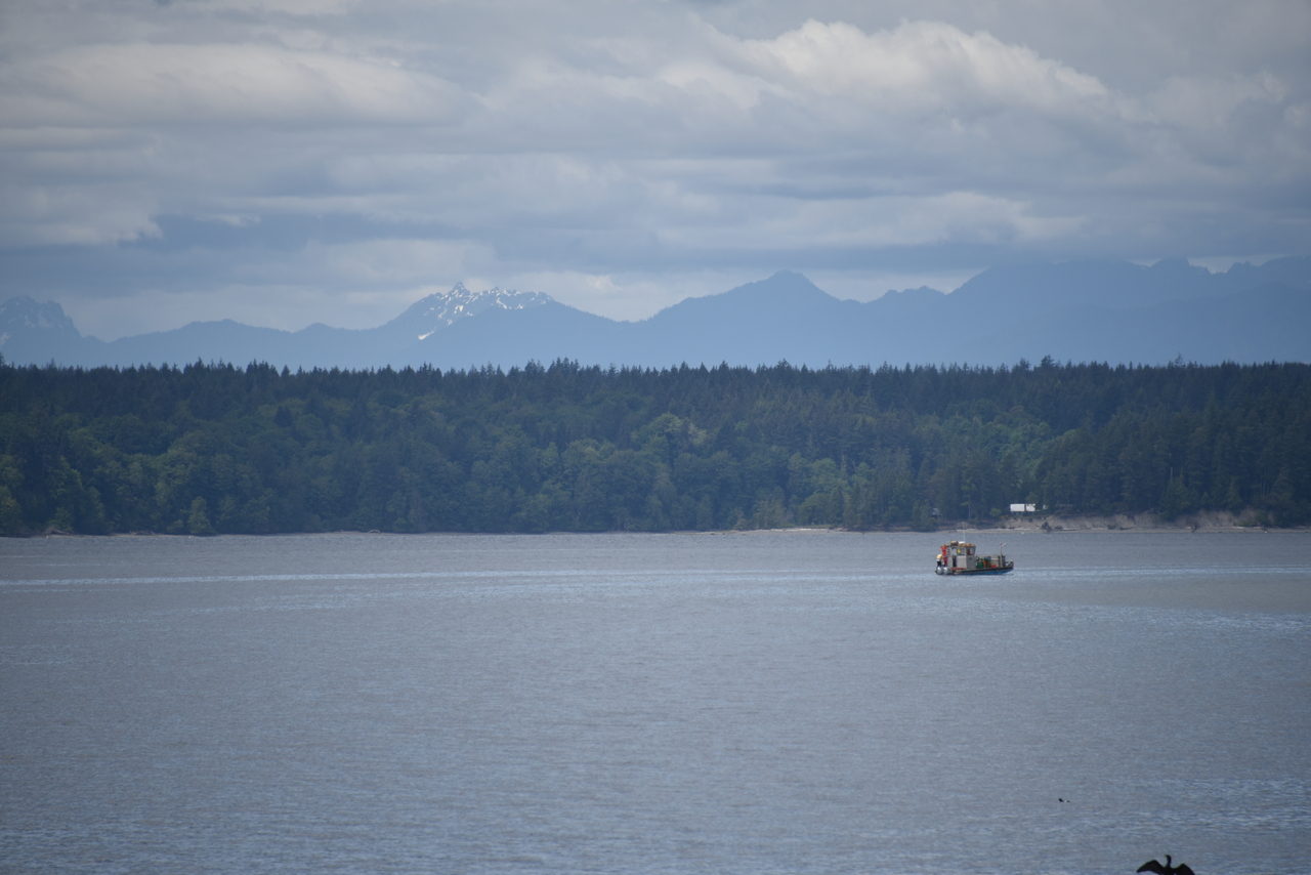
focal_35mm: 300
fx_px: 10927
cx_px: 656
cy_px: 438
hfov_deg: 6.9
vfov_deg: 4.6
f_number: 6.3
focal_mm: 300
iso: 100
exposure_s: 1/640
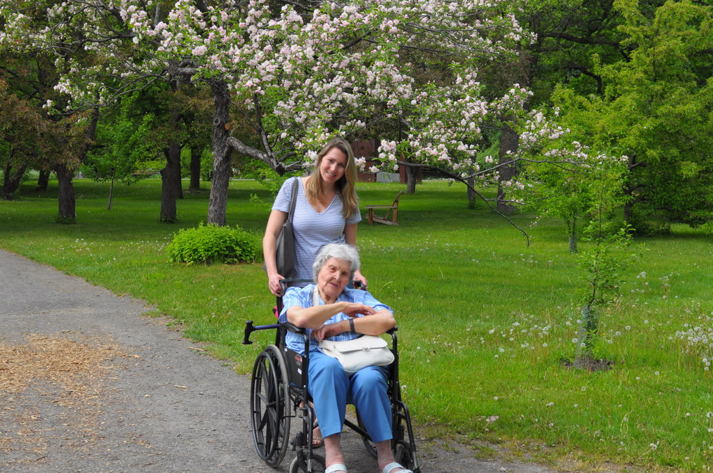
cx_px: 356
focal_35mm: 52
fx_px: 1038
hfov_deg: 37.9
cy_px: 236
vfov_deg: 25.7
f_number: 5.6
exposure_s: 1/800
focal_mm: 35
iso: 200
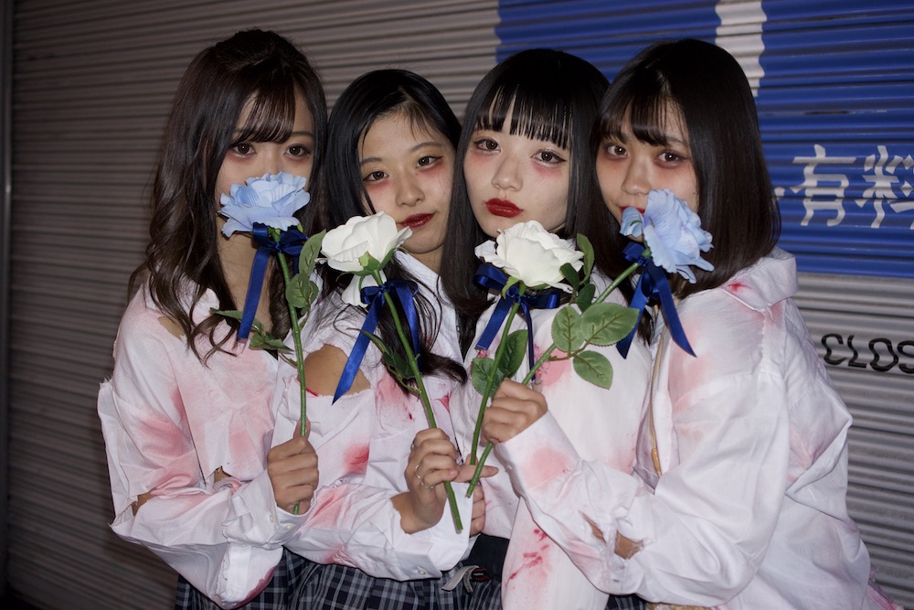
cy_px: 305
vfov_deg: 26.0
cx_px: 457
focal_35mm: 52
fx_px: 1320
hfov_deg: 38.2
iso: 400
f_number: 2.8
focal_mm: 35
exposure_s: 1/60
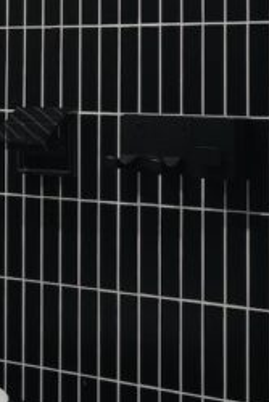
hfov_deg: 10.6
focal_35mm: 115
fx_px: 1287
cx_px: -321
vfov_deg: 17.8
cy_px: 151
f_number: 3.2
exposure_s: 1/60
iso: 800
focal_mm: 25
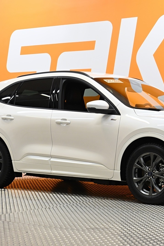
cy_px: 123
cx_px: 120
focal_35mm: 69
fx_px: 472
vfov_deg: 29.2
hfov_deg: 19.6
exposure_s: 1/50
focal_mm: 30.5
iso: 640
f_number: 5
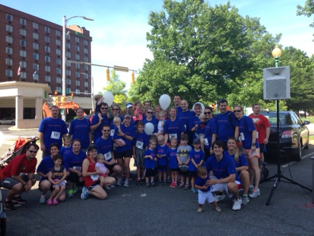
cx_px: 157
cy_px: 118
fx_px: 299
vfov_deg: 42.9
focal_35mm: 33
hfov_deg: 55.4
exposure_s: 1/414
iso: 50
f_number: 2.4
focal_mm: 4.13
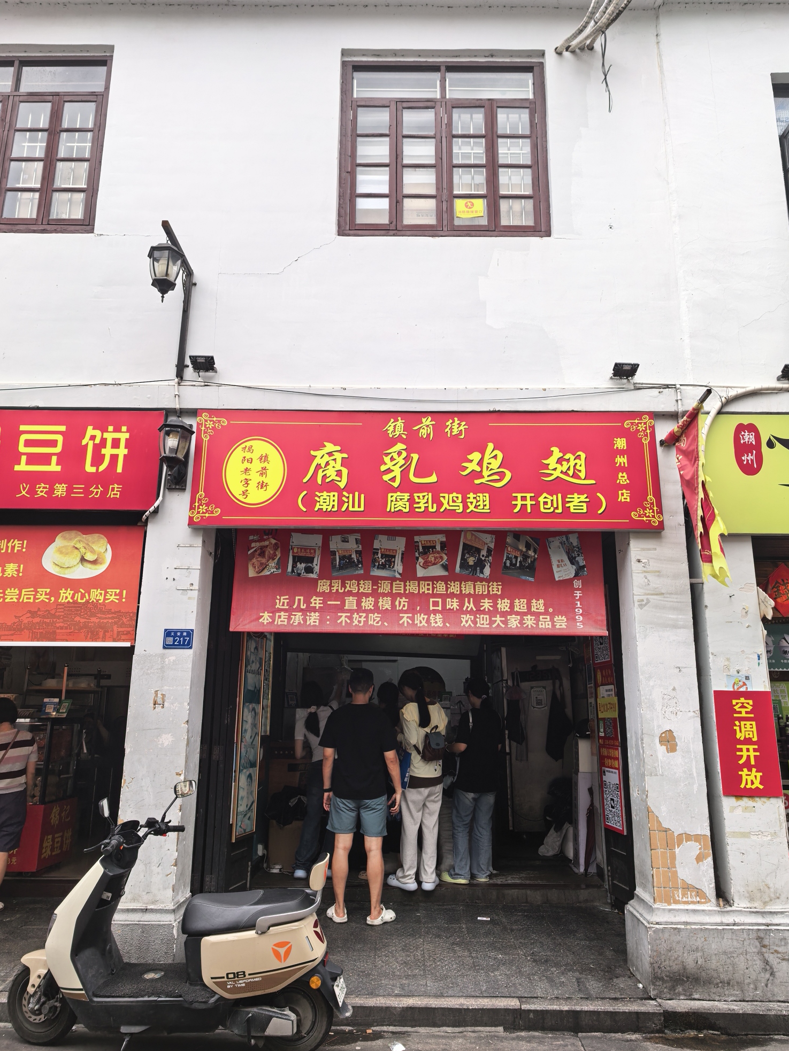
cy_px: 527
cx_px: 401
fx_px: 760
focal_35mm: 25
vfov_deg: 69.4
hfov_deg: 54.9
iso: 50
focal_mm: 8.5
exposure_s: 1/1235
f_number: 2
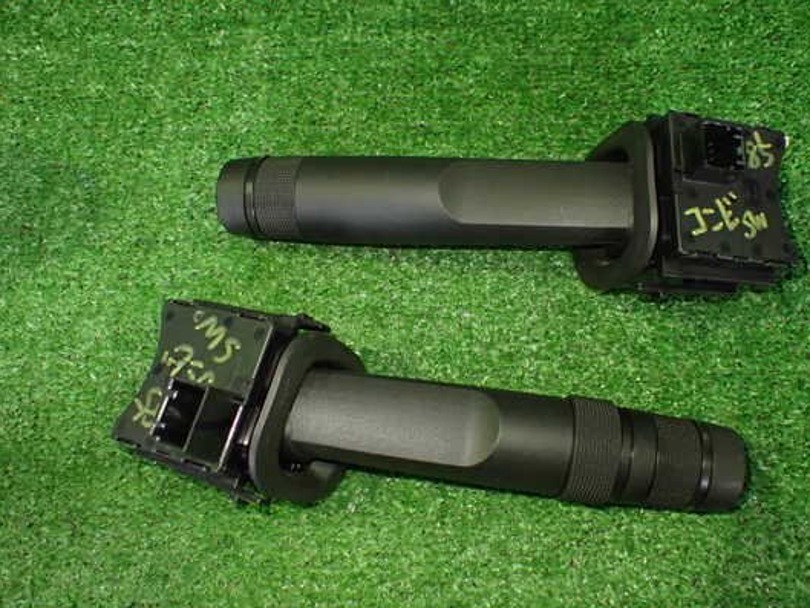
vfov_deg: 41.8
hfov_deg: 53.8
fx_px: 796
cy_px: 306
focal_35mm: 34
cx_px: 456
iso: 800
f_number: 2.3
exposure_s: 1/60
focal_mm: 5.4
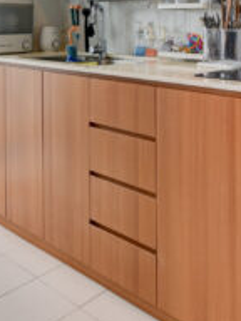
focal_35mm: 42
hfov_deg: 32.8
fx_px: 390
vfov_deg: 40.7
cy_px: 22
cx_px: 213
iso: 200
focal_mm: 14
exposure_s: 1/40
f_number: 8
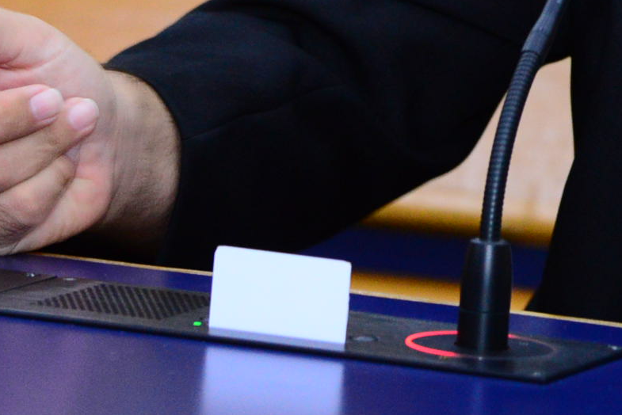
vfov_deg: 3.0
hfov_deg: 4.5
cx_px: 828
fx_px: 7950
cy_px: -268
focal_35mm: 460
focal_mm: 120
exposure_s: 1/60
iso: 2500
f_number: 5.6
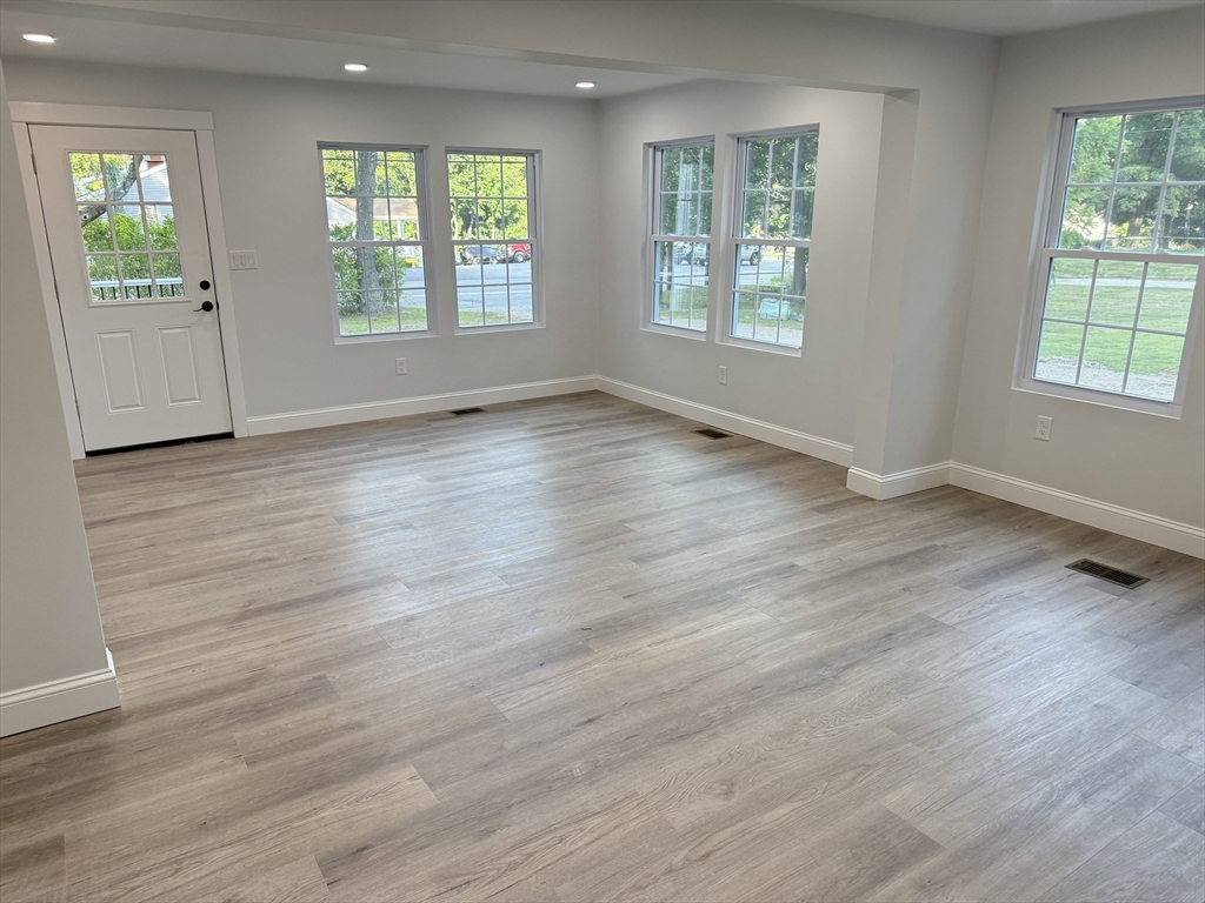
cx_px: 602
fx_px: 835
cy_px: 452
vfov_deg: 56.8
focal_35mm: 24
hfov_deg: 71.6
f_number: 1.78
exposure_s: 1/129
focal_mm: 6.76
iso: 125
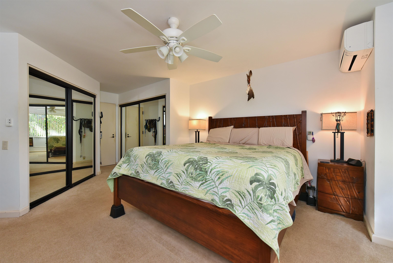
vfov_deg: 81.2
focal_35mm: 14
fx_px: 153
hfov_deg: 104.2
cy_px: 132
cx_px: 196
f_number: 16
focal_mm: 14
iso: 6400
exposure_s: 1/60
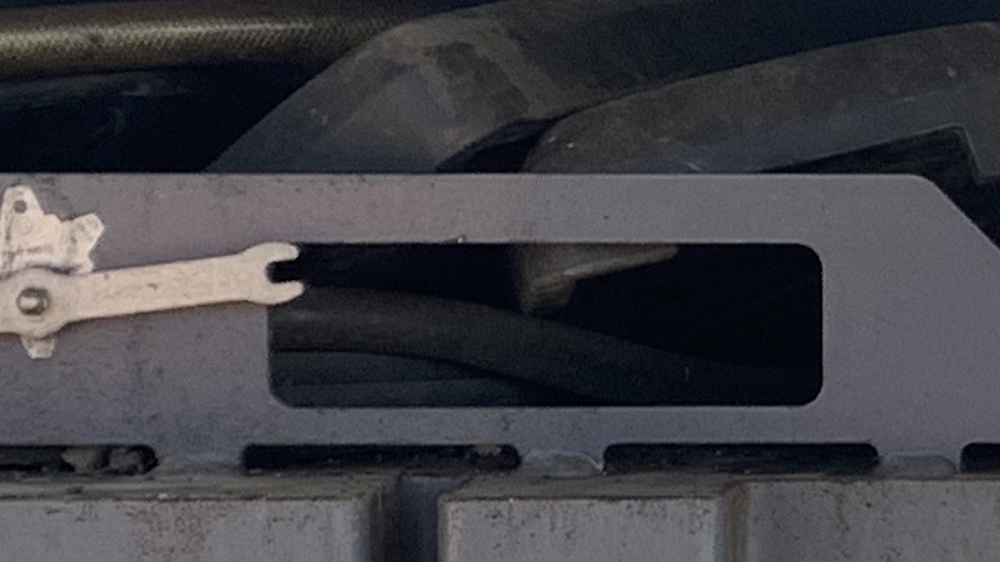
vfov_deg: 6.9
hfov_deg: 12.0
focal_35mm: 175
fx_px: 4639
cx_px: 1199
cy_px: 384
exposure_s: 1/360
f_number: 1.8
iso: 25
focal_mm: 4.25
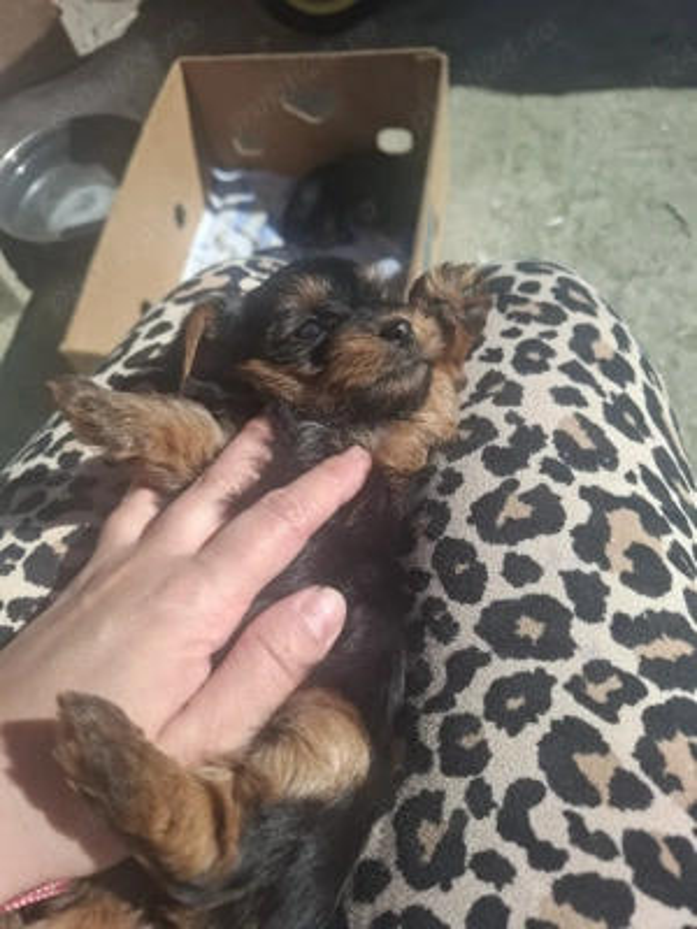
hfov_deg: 58.9
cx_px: 348
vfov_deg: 73.9
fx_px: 617
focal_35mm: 23
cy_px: 464
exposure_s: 1/1667
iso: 50
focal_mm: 5.54
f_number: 1.8
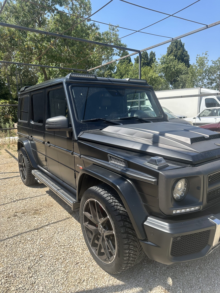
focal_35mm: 24
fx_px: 203
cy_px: 146
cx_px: 110
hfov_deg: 56.8
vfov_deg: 71.6
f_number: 1.78
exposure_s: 1/2660
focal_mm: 6.86
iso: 80
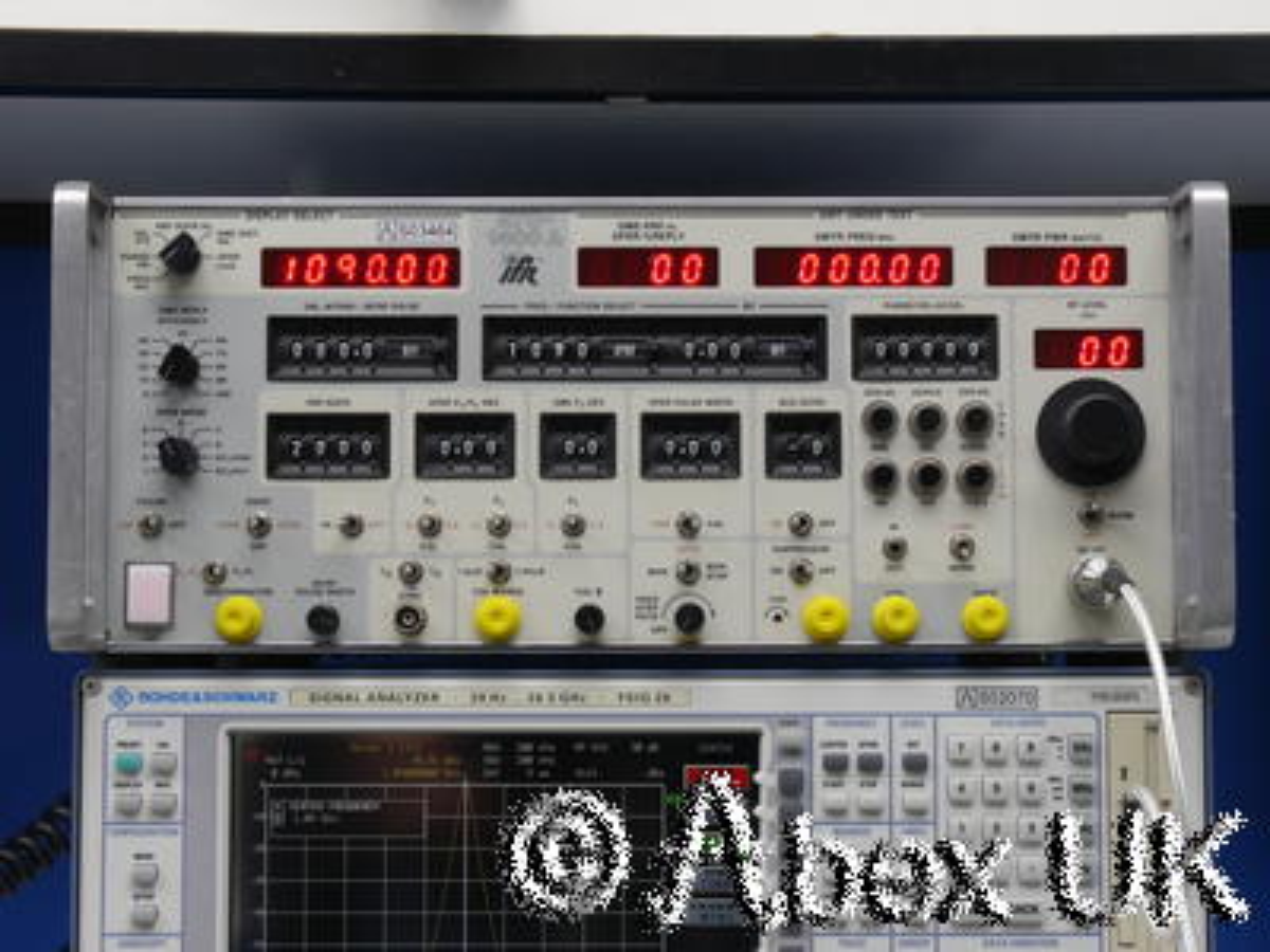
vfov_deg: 21.6
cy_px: 476
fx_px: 2495
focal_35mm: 68
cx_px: 635
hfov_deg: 28.6
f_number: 11
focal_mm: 34
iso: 400
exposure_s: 1/10
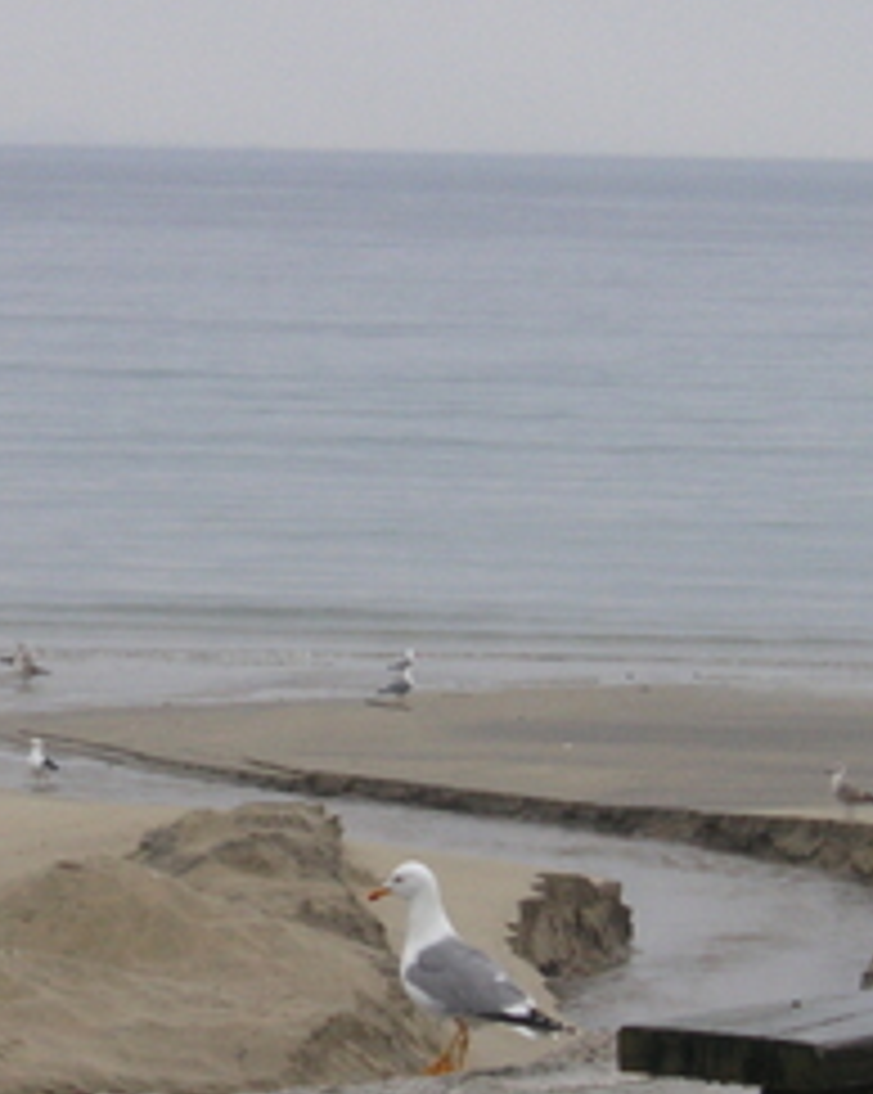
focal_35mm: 270
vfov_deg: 7.2
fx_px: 8731
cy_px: 513
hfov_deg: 5.7
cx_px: 171
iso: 64
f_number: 5
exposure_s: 1/105
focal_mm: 17.1
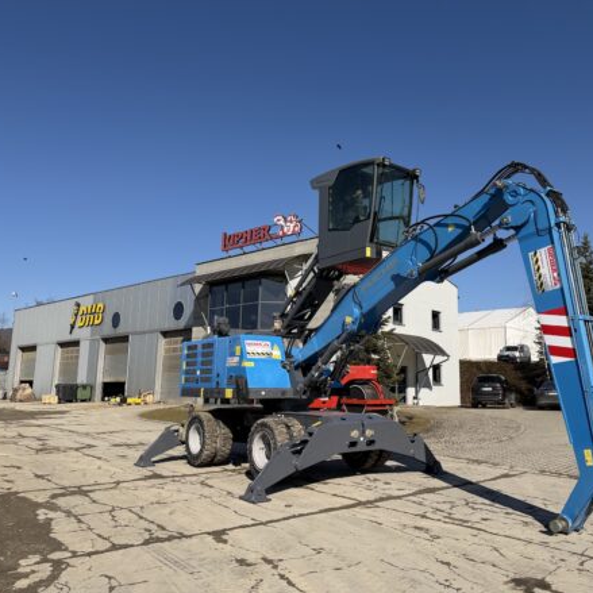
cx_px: 366
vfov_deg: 55.6
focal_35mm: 29
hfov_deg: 55.1
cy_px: 292
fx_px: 562
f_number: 1.78
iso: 80
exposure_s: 1/5714
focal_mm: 6.76
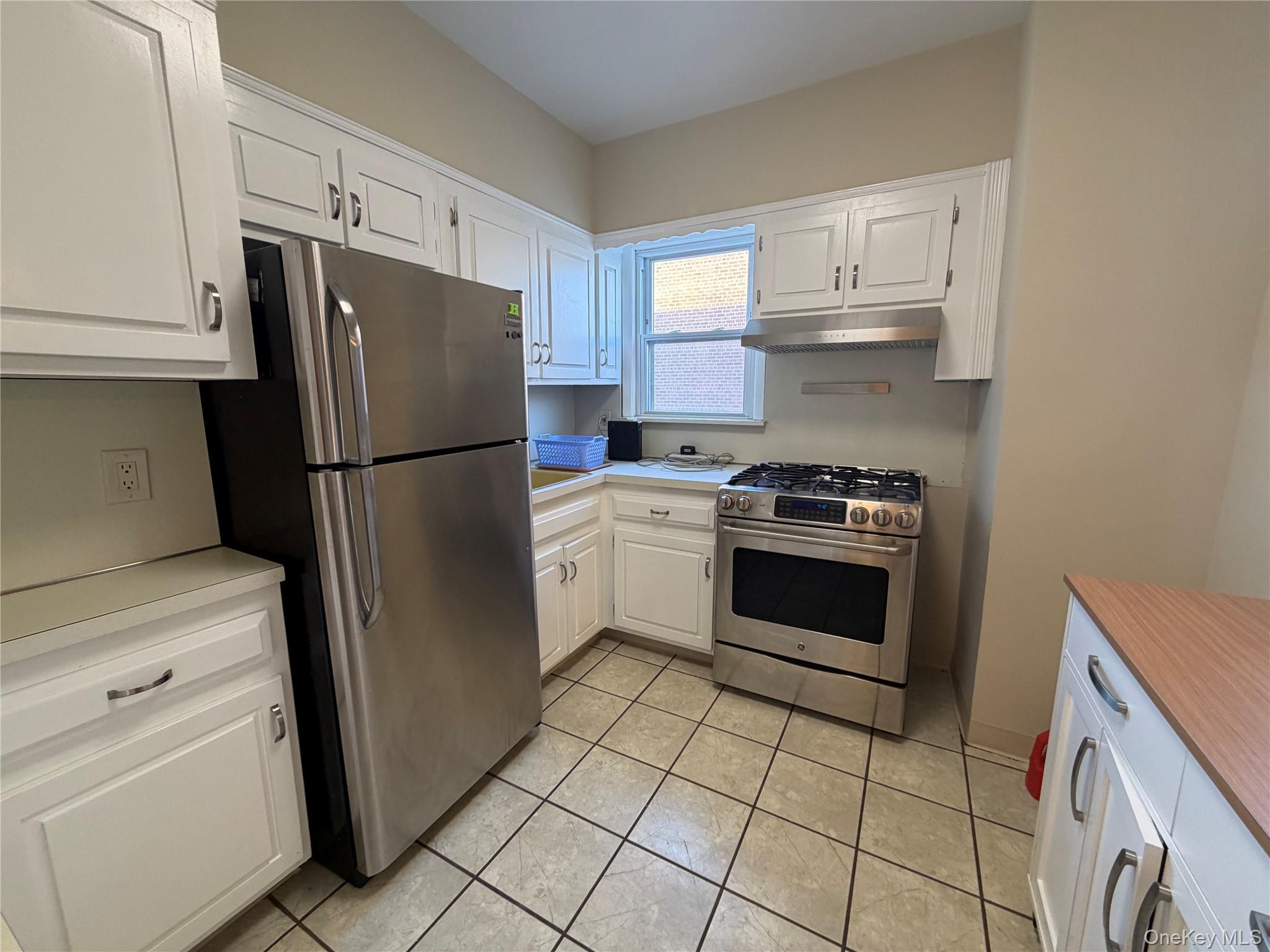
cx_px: 635
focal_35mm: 14
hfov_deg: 102.1
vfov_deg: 85.7
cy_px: 476
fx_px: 514
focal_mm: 2.22
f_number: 2.2
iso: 200
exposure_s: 1/60
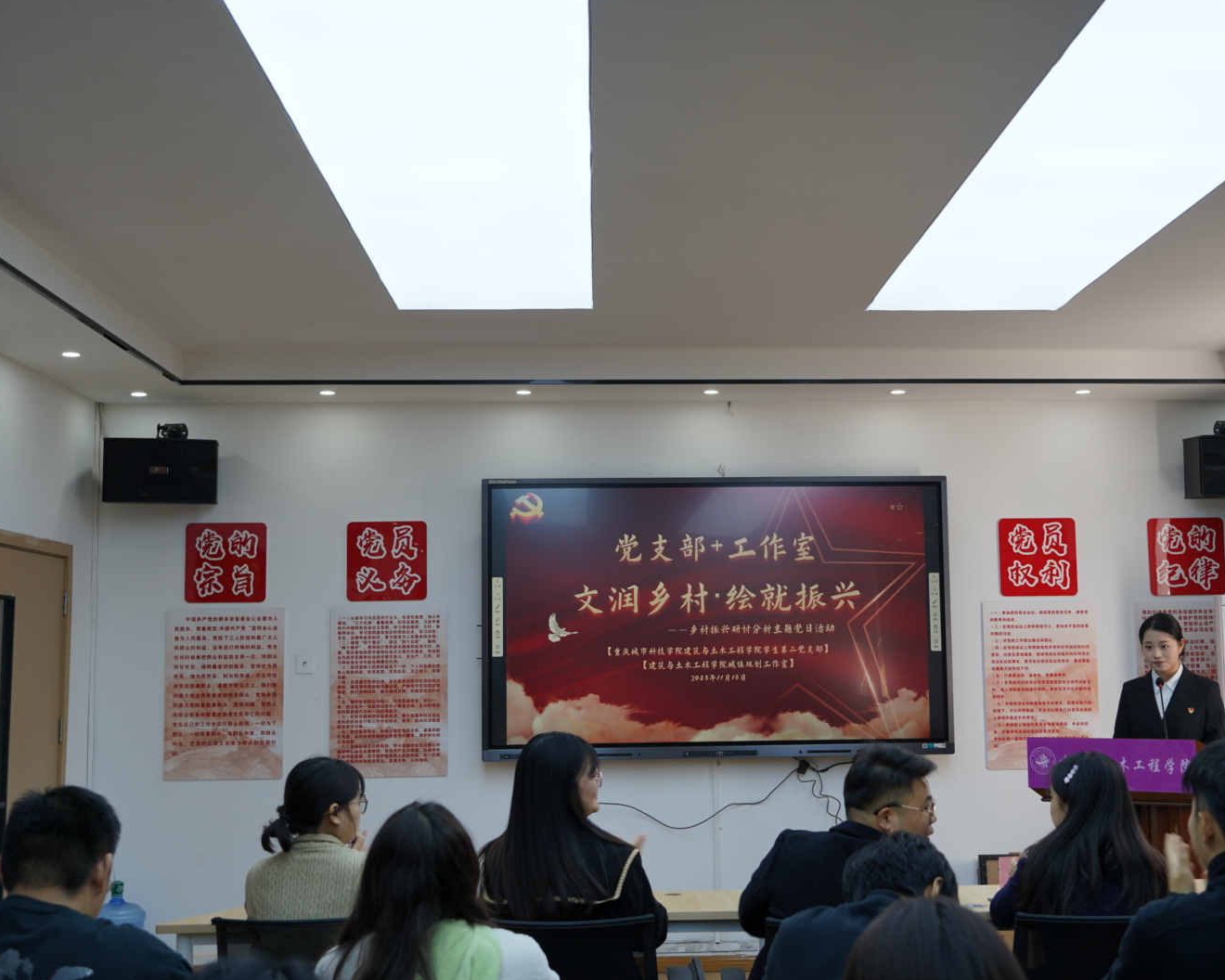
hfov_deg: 40.3
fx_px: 1668
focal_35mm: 46
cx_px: 678
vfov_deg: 32.7
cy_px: 482
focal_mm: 40
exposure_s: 1/60
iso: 125
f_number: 5
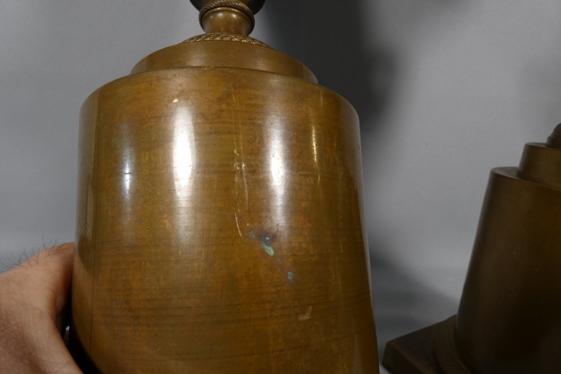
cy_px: 207
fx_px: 327
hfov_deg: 81.2
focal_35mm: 21
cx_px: 283
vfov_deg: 59.4
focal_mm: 3.6
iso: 80
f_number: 2.8
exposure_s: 1/80
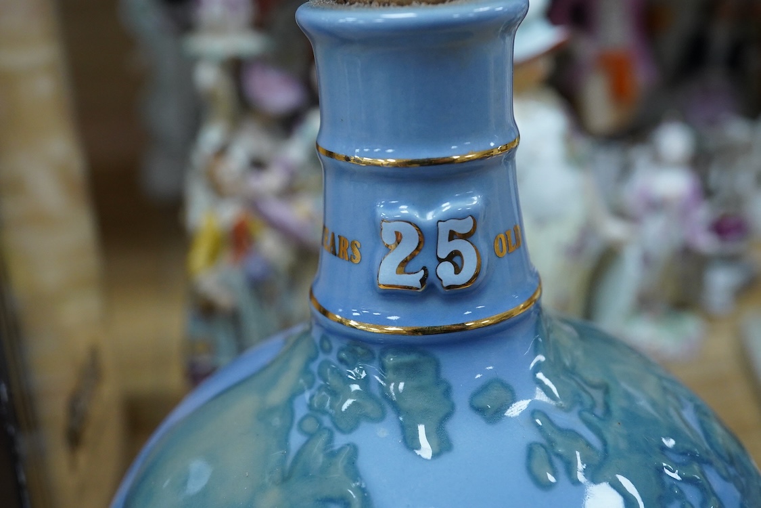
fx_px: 951
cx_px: 380
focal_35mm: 45
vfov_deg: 29.9
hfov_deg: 43.6
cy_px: 254
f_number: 9
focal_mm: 30
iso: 2500
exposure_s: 1/200
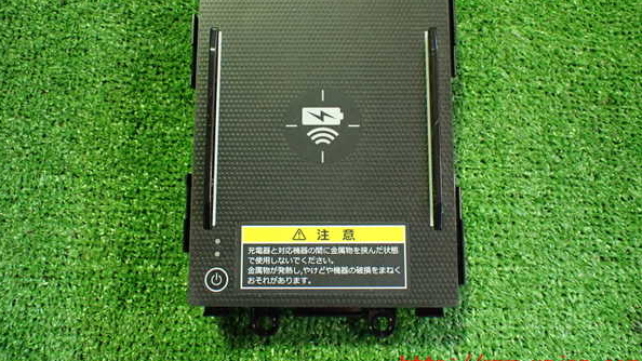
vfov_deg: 35.4
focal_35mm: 33
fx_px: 562
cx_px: 320
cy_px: 136
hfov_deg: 59.5
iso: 800
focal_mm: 5.4
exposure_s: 1/50
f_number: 2.3
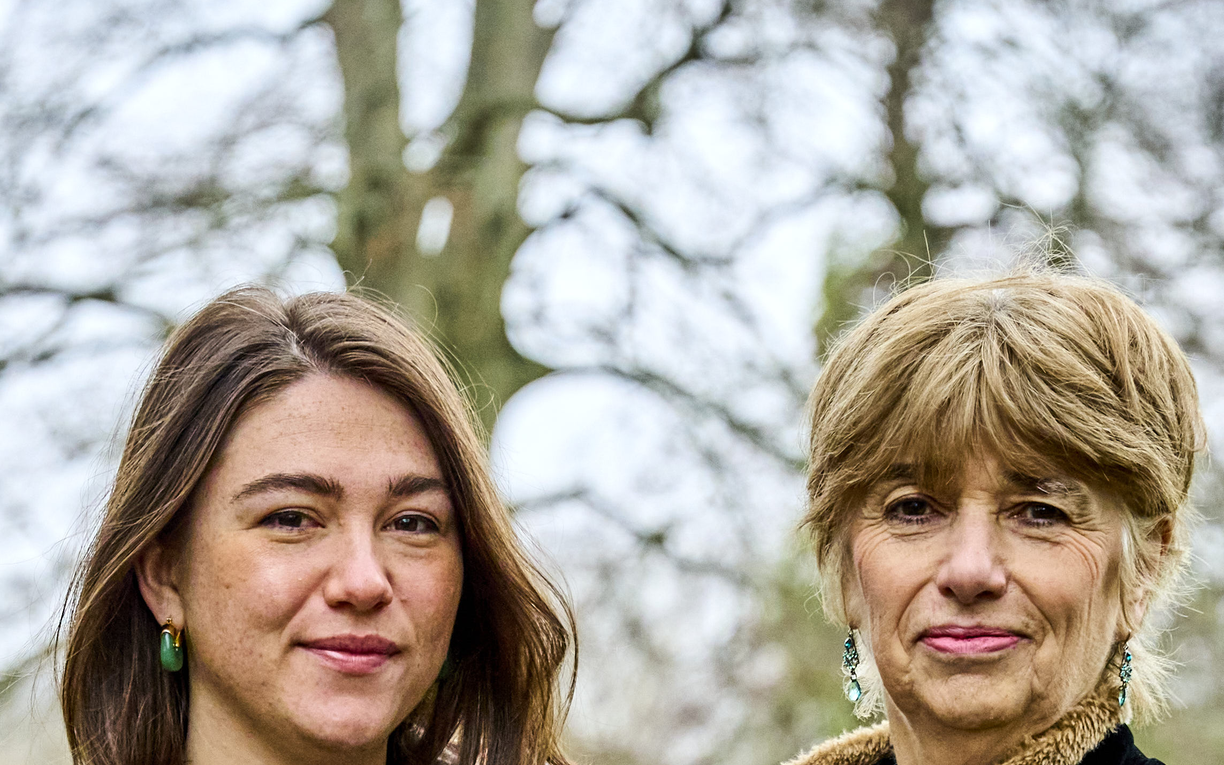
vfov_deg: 8.2
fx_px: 5198
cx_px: 411
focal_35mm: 156
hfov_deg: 13.4
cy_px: 1205
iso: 1600
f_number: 2.8
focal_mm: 49.9
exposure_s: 1/800
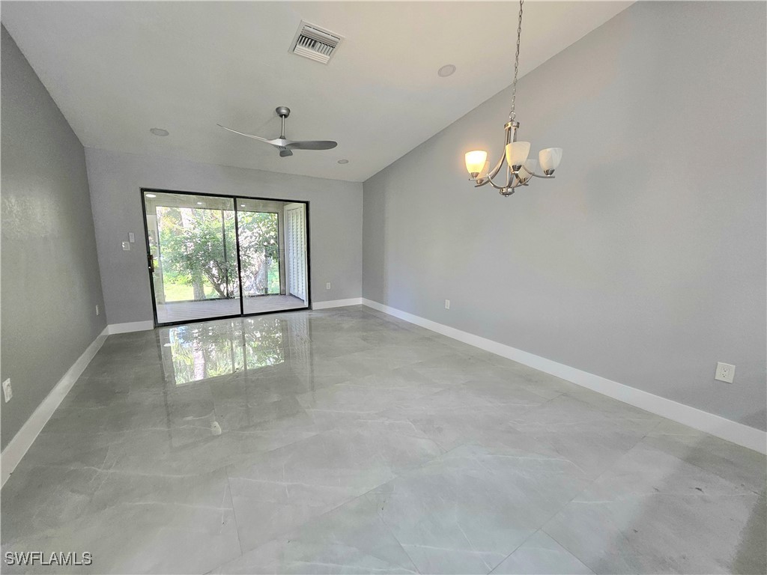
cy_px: 288
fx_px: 288
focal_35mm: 13
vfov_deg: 89.9
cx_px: 384
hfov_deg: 106.2
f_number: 2.2
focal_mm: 1.74
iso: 160
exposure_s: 1/60.2
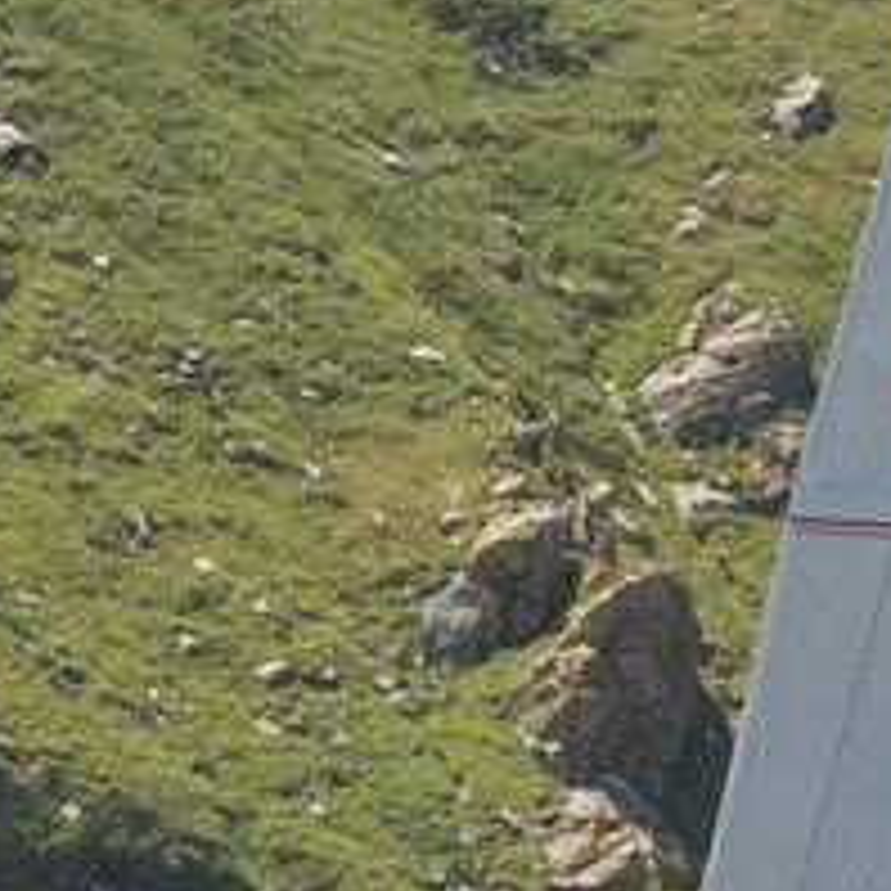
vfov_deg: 4.2
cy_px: 810
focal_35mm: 415
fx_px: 12085
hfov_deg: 4.2
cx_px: 1238
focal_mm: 72
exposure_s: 1/500
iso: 140
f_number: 5.6
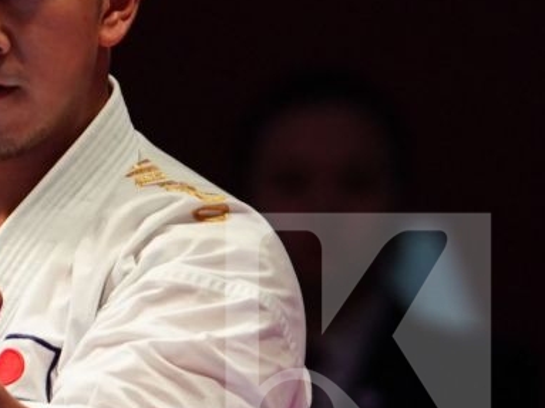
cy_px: 343
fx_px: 21327
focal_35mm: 1355
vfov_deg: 1.1
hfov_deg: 1.5
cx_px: -124
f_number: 2.8
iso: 500
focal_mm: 200
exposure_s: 1/200
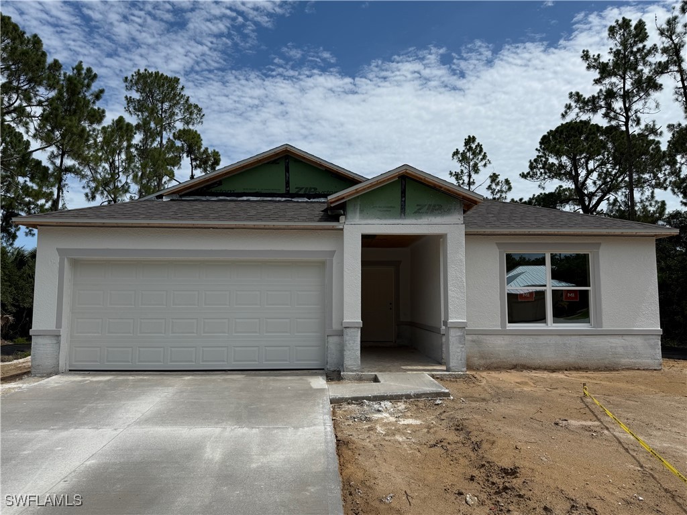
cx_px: 344
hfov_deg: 71.6
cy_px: 258
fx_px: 476
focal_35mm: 24
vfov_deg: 56.8
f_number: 1.78
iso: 80
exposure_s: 1/9091
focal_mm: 6.76
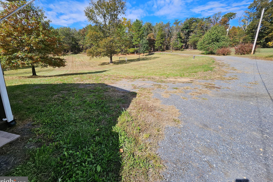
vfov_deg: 81.0
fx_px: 106
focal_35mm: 14
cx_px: 135
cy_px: 82
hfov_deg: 104.2
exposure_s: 1/1033
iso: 32
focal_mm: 1.74
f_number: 2.2
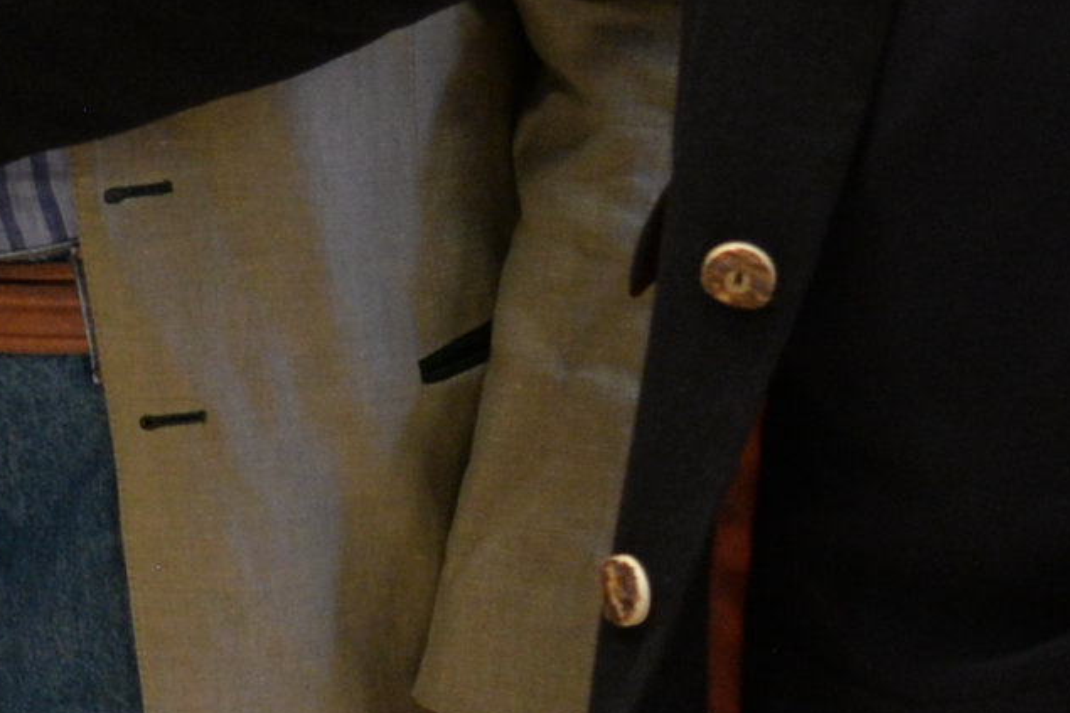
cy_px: -369
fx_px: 6121
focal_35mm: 206
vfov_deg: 6.6
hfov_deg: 9.4
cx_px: -1023
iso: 1000
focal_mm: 29
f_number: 3.8
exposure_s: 1/30
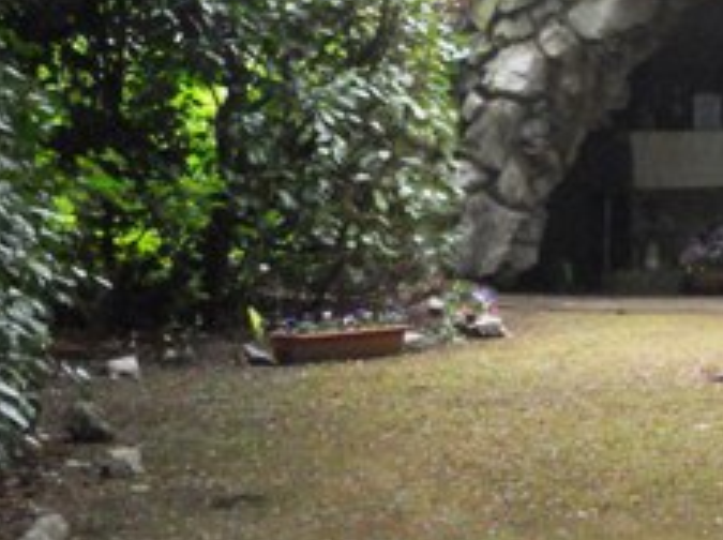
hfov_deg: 7.9
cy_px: -96
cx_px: 807
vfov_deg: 5.9
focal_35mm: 248
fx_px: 5172
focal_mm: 15.5
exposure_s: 1/125
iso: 640
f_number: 4.9
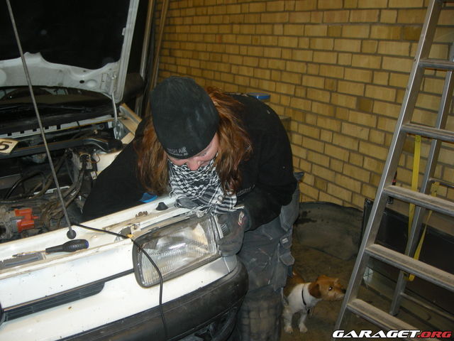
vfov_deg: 40.7
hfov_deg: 52.6
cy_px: 170
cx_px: 227
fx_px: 459
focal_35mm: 35
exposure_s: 1/30
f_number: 2.8
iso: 83
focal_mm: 5.7
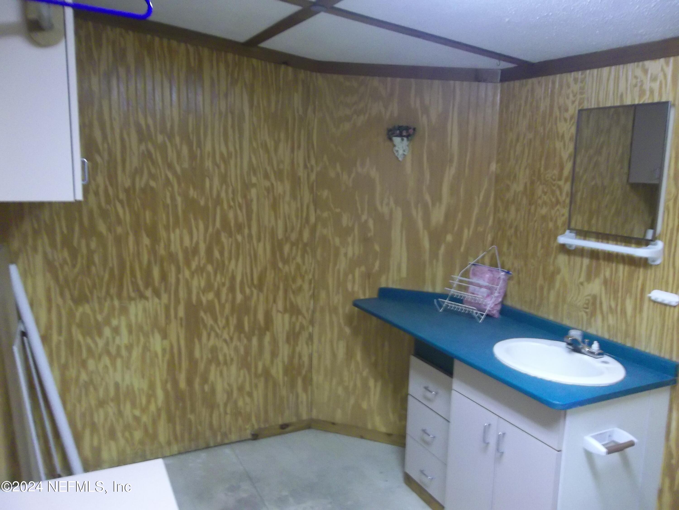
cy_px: 255
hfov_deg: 65.3
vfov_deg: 51.4
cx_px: 340
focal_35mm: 27
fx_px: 530
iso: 266
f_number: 3.5
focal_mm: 4.9
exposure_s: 1/8
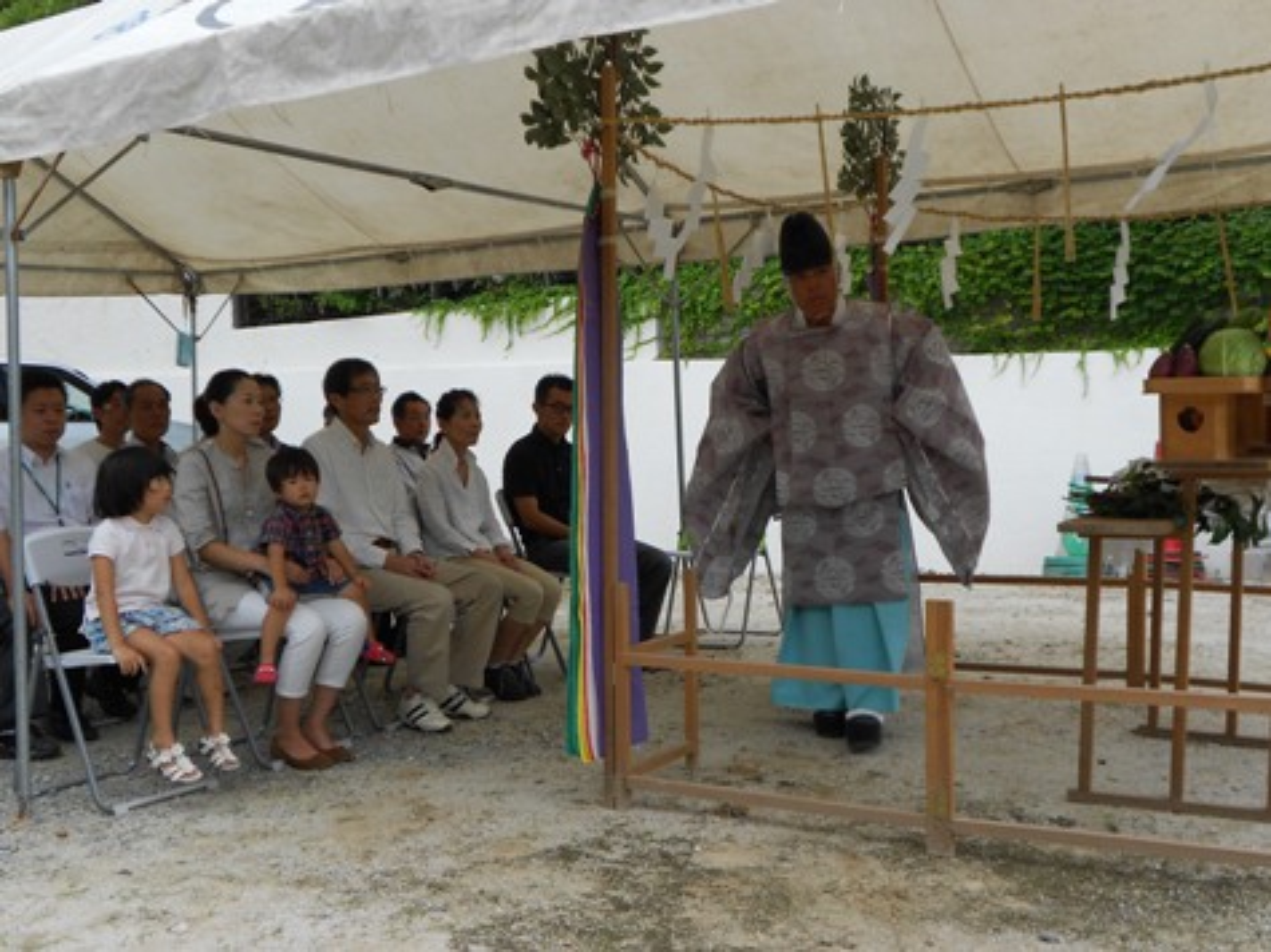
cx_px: 636
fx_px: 1358
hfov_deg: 50.1
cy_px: 476
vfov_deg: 38.6
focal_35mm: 37
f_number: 3.9
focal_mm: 6.7
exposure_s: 1/250
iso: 80
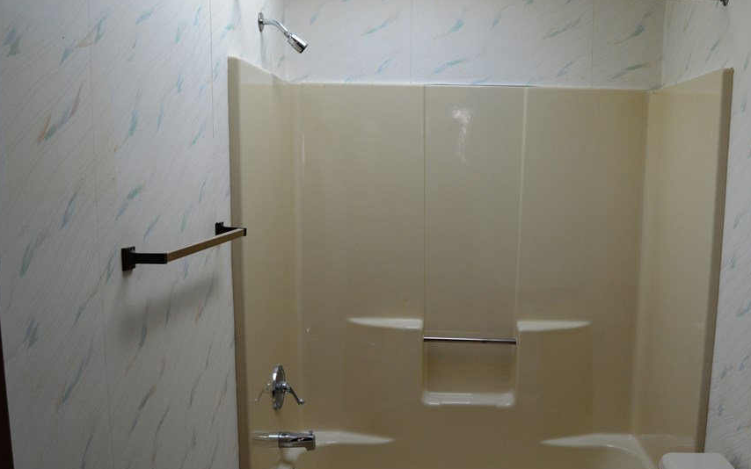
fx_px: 716
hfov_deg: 54.7
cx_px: 466
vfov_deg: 36.1
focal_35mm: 35
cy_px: 293
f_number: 5.6
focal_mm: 18
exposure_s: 1/125
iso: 400
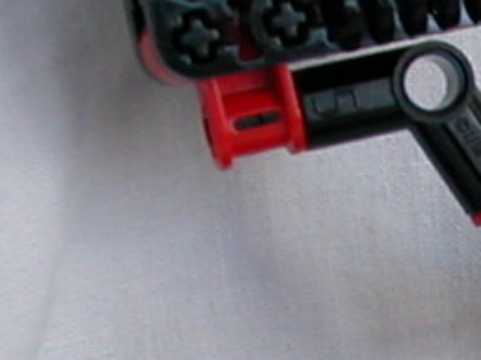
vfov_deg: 6.1
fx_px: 3361
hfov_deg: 7.9
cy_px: 544
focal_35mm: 242
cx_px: 882
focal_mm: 7.5
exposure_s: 1/57.4
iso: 100
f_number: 3.2
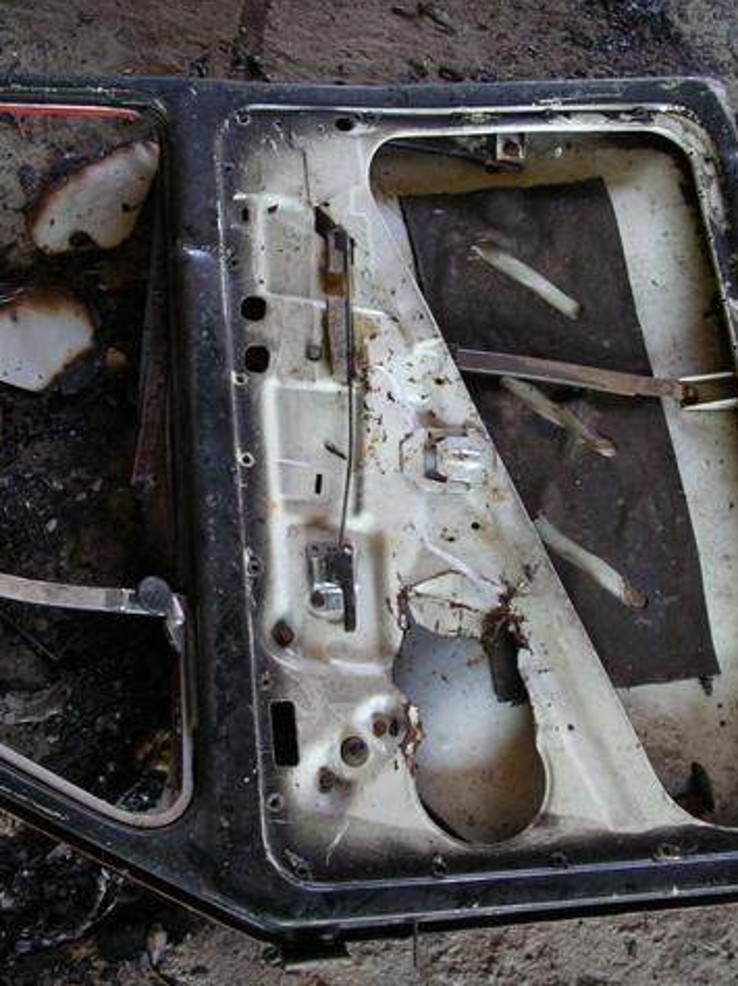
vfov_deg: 38.2
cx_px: 349
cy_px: 491
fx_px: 1423
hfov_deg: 29.1
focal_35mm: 50
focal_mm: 7.8
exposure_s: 1/40
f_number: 2.8
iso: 160
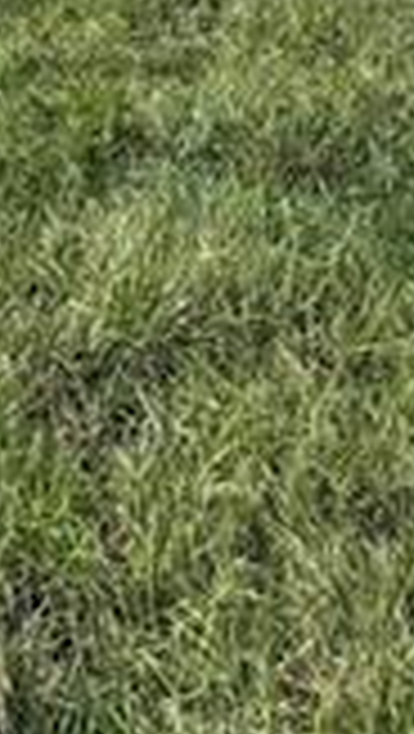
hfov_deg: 14.9
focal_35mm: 72
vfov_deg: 21.0
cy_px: -558
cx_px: -302
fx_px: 1402
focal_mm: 2.22
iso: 40
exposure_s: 1/1395
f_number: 2.2
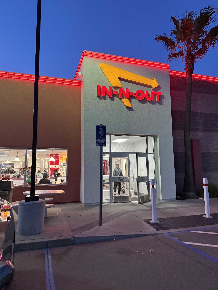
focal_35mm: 24
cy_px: 145
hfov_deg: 56.8
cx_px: 109
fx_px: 202
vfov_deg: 71.6
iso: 400
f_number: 1.78
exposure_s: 1/60
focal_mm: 6.76
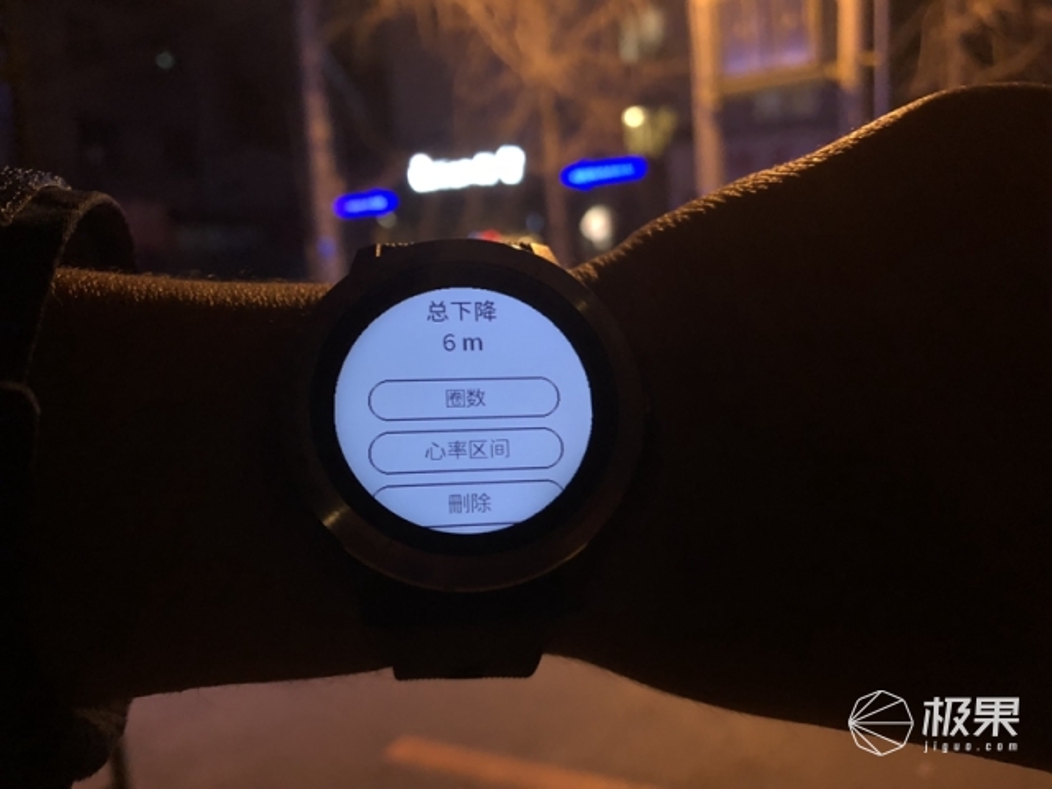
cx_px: 526
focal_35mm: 28
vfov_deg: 49.7
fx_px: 851
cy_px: 394
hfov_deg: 63.4
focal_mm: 4
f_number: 1.8
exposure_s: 1/11
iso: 100
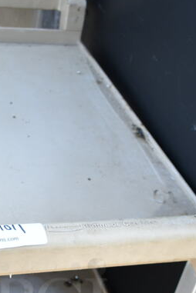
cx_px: 52
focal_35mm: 72
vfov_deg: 26.5
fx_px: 588
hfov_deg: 18.8
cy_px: 298
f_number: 4.5
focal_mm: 20
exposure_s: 1/80
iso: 100
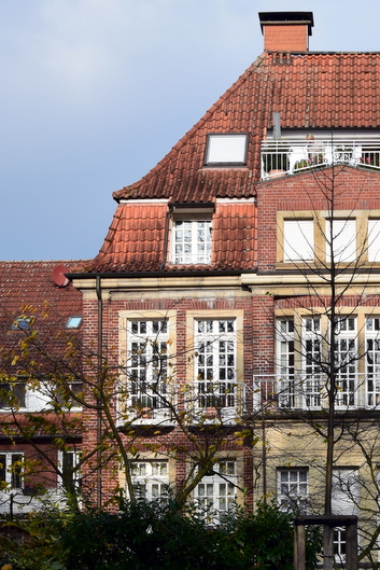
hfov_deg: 25.8
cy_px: 288
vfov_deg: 39.6
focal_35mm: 50
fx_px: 791
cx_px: 372
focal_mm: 22
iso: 400
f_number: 11
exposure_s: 1/320
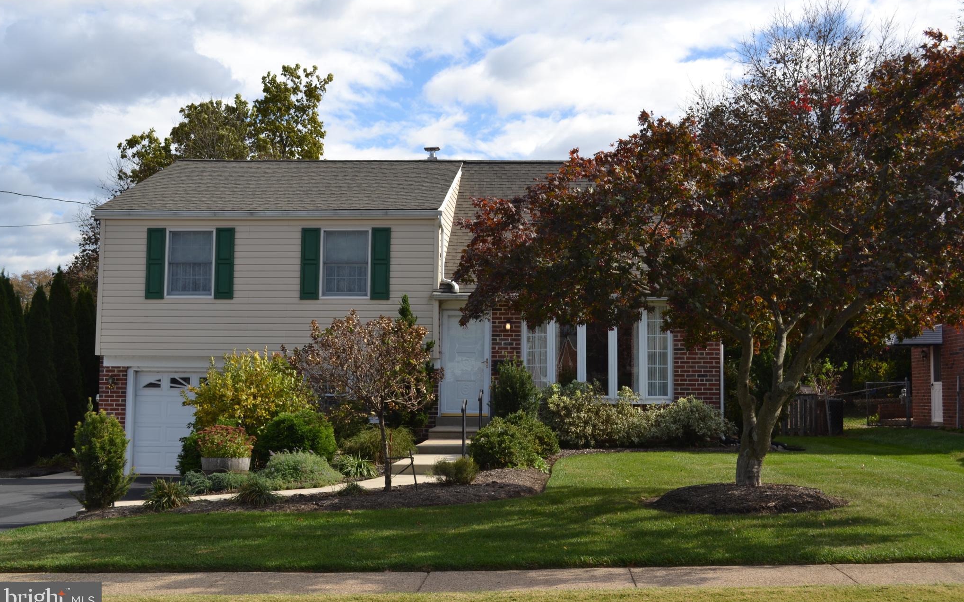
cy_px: 294
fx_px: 1130
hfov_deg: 46.2
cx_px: 481
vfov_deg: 29.9
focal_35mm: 43
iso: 100
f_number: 9
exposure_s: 1/200
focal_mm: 28
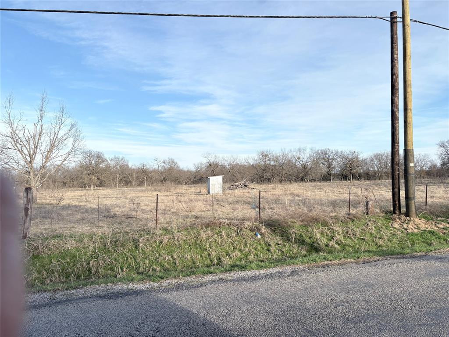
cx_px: 224
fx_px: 337
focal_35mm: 26
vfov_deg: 53.1
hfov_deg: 67.3
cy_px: 168
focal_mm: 5.96
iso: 50
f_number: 1.6
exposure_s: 1/1626
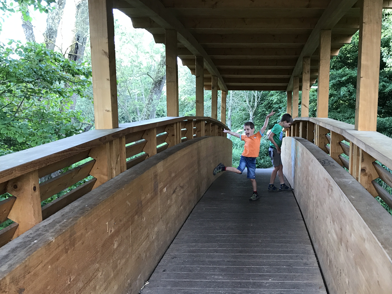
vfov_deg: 37.7
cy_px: 160
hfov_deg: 48.5
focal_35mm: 38
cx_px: 248
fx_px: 430
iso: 32
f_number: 1.8
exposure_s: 1/31
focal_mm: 3.99
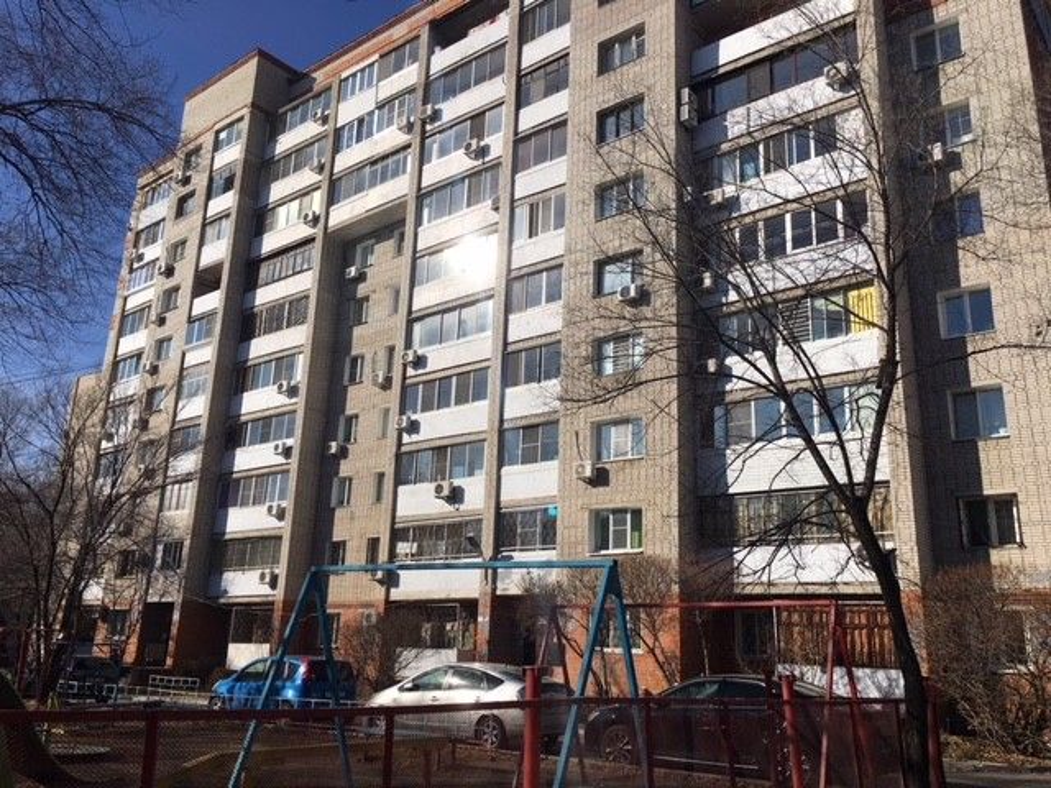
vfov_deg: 48.2
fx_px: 880
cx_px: 526
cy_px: 394
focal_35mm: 29
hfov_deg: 61.7
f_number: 2.2
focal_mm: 4.15
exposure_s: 1/3077
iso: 25
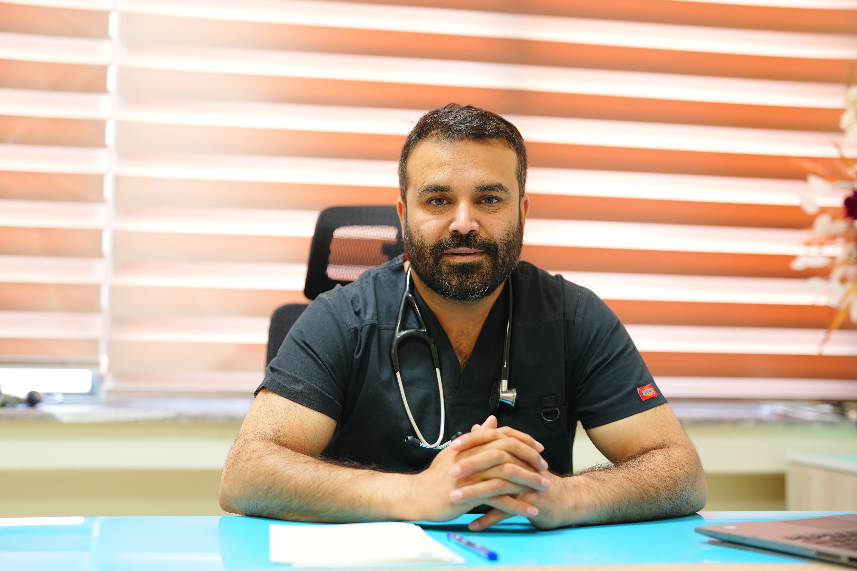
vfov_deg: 27.0
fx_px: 1190
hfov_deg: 39.6
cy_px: 286
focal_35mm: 50
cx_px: 428
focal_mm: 50
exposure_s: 1/50
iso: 400
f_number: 2
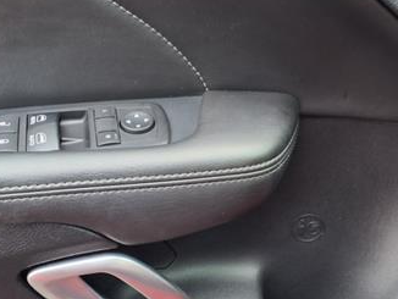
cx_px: 222
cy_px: 183
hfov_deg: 36.1
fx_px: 610
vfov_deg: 27.5
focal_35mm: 53
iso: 50
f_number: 1.9
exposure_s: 1/40
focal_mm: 3.58
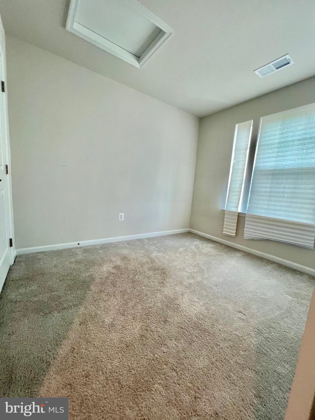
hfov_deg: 89.9
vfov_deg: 106.2
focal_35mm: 13
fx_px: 158
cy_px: 210
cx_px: 158
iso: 200
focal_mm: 1.57
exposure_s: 1/120
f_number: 1.8
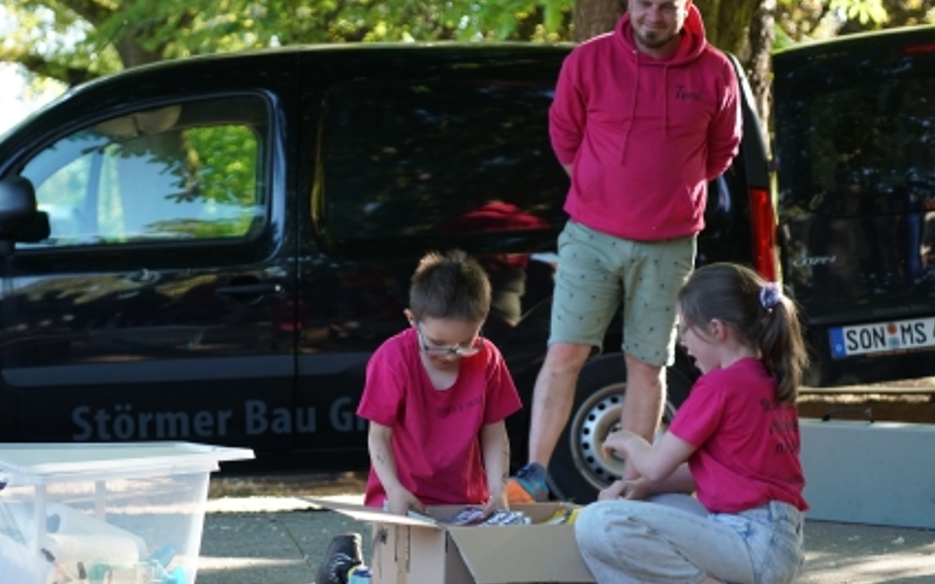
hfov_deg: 24.6
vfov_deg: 15.5
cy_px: 397
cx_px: 448
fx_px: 2140
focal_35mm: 84
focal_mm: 50
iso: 400
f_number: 2.8
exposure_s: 1/400
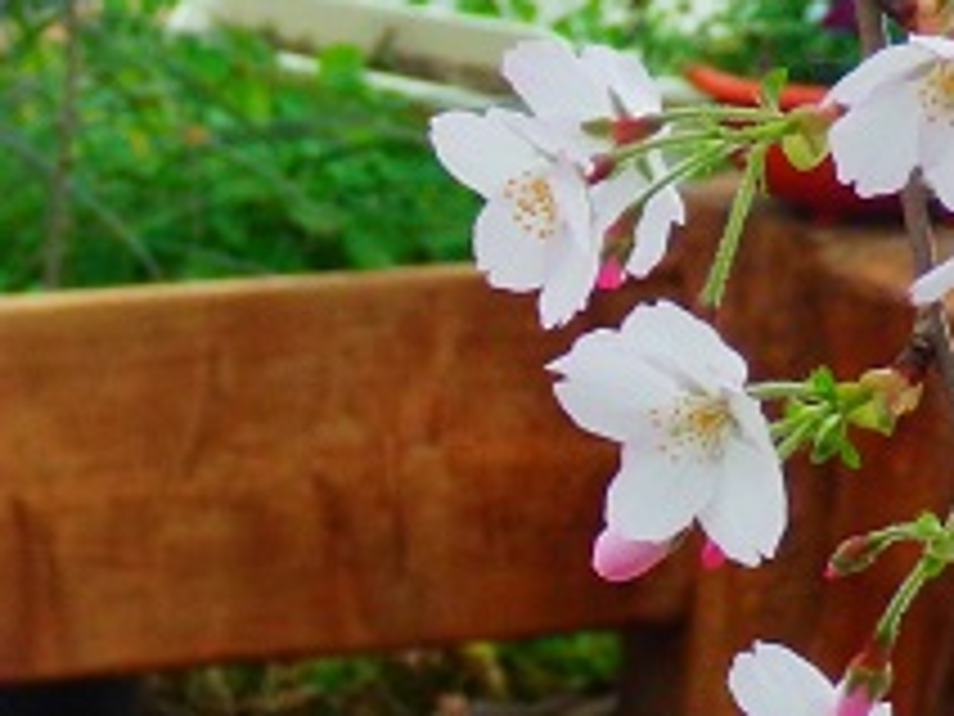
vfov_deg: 8.6
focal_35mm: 173
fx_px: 4768
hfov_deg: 11.2
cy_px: 500
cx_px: -279
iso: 250
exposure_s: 1/80
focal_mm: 8.9
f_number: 4
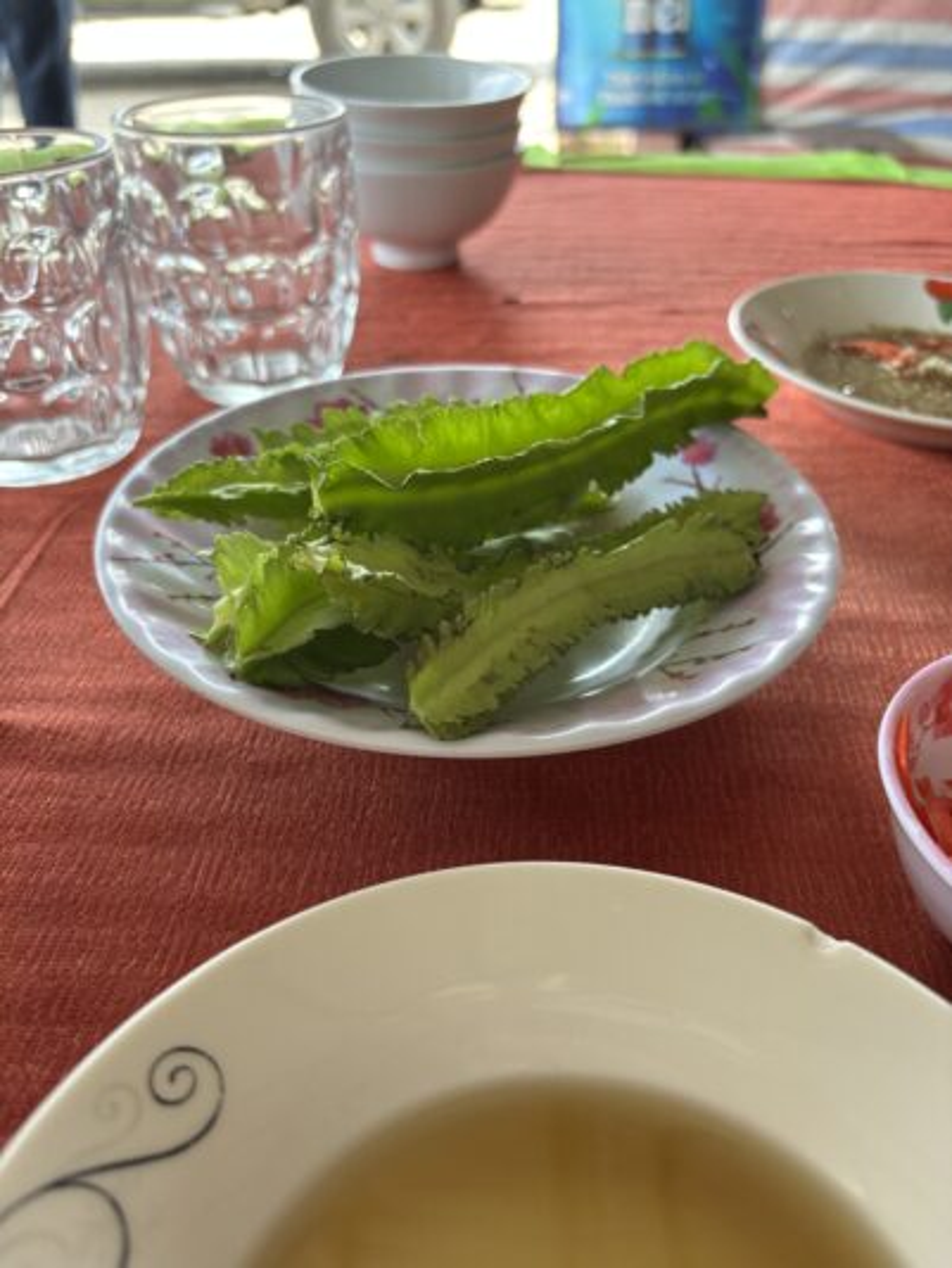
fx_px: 953
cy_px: 634
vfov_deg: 67.3
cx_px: 476
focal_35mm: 26
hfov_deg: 53.1
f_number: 1.6
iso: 125
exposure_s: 1/121
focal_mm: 5.96
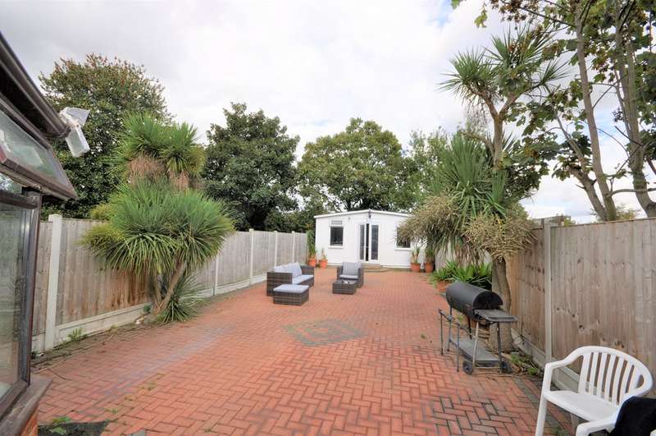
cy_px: 218
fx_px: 273
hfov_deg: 100.5
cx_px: 328
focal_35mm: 15
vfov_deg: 77.2
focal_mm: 10
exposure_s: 1/200
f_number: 9
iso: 200
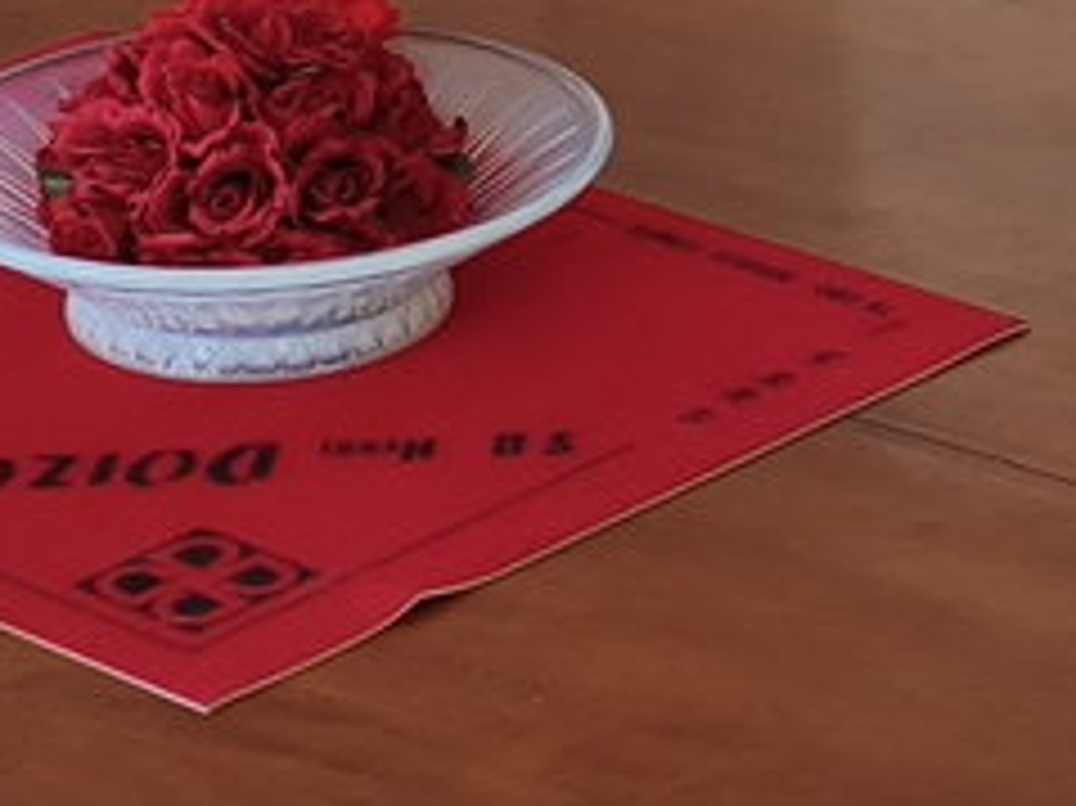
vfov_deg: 8.2
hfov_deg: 11.3
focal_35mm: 174
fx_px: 5406
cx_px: 887
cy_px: -594
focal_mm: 4.94
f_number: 1.5
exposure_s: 1/50
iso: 250
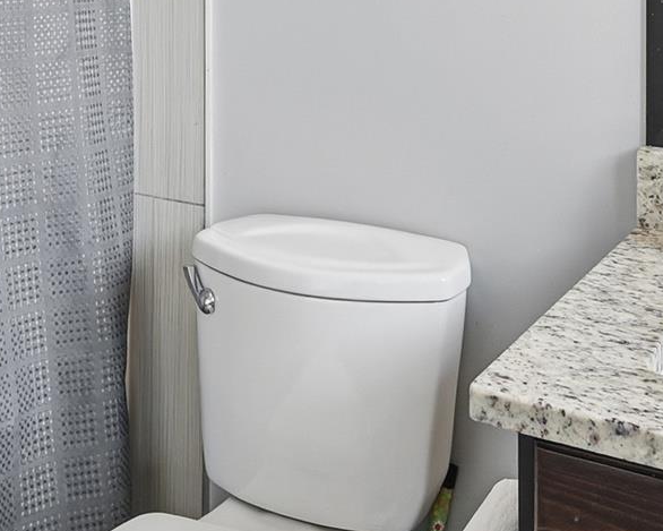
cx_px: 332
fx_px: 1099
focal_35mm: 56
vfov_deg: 24.6
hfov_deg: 33.6
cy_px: -105
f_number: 8
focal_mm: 14
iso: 100
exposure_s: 1/50
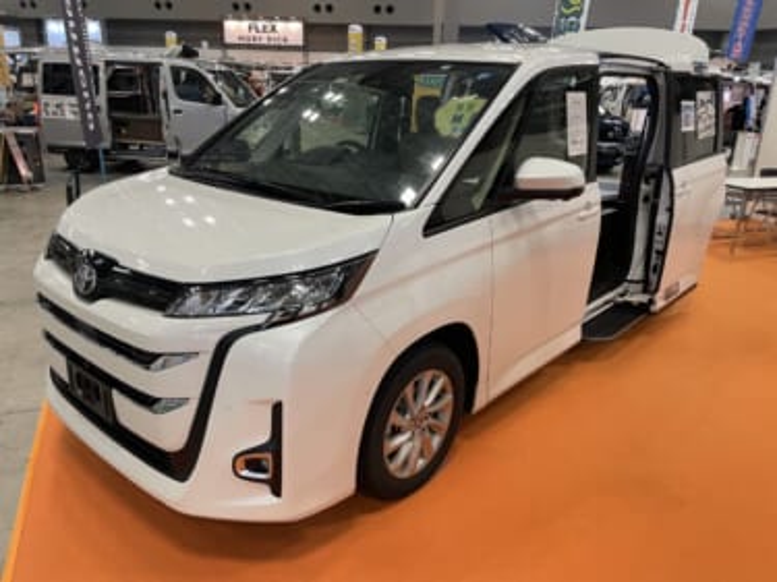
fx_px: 583
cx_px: 388
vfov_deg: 53.0
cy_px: 291
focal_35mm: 26
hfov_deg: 67.3
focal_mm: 4.2
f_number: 1.6
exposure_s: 1/50
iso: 100
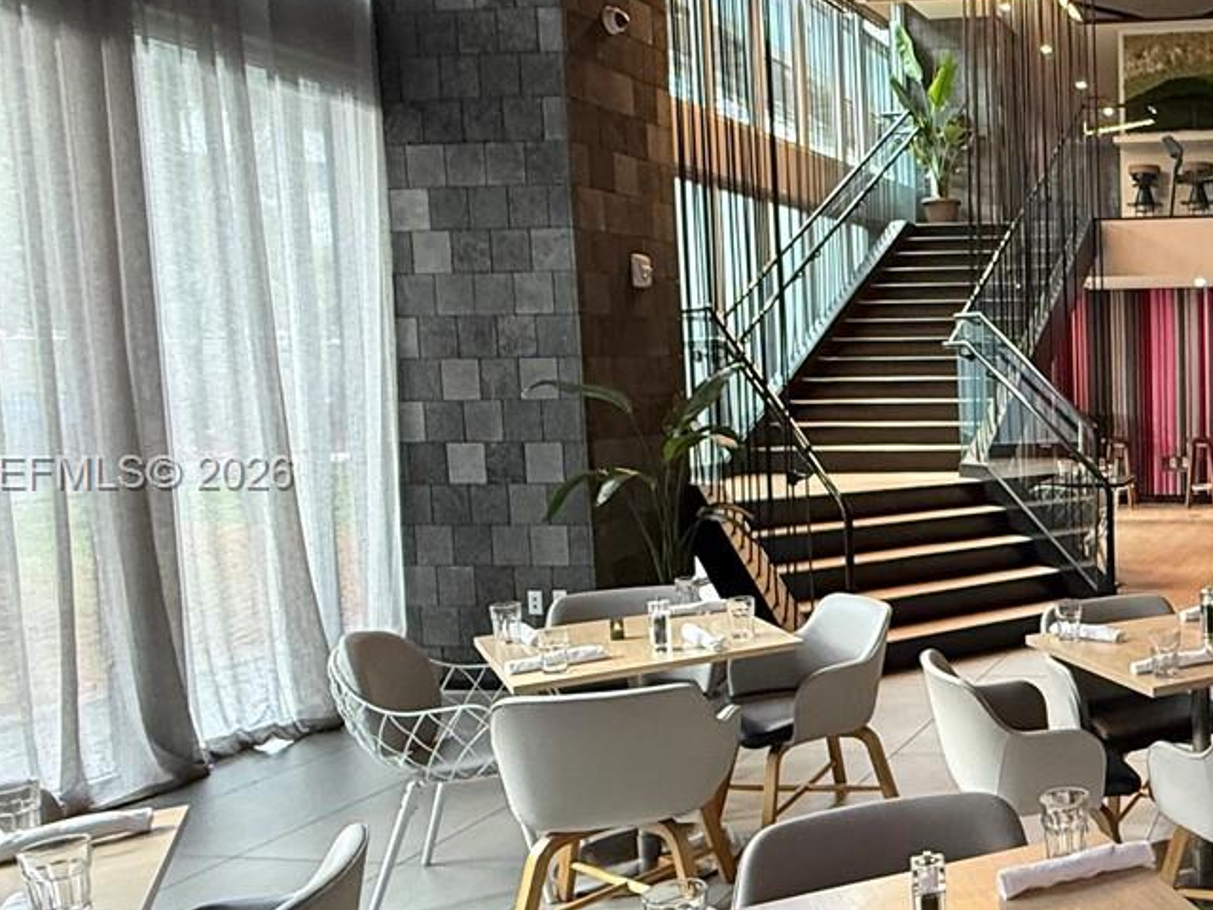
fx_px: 1226
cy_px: 476
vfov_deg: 40.7
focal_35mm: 35
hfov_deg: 44.6
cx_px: 1219
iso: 400
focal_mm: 2.22
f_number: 2.2
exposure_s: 1/60
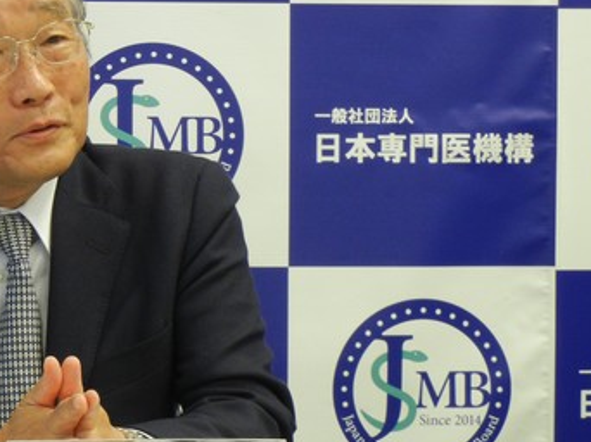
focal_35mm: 190
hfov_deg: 10.4
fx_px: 3242
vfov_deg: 7.8
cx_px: 124
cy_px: 240
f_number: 4.6
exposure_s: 1/10.5
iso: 400
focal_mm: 20.9
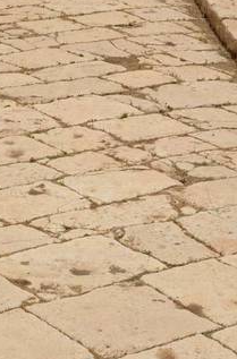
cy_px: 147
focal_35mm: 126
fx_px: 1254
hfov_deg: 10.7
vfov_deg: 16.3
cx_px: 11
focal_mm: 38
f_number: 18
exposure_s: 1/200
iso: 160
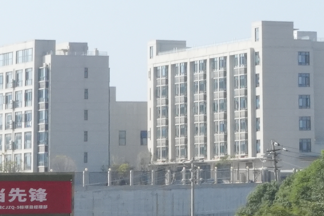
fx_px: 1755
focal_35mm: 195
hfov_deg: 10.2
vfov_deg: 6.7
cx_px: 507
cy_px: -263
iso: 800
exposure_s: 1/250
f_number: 18
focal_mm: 24
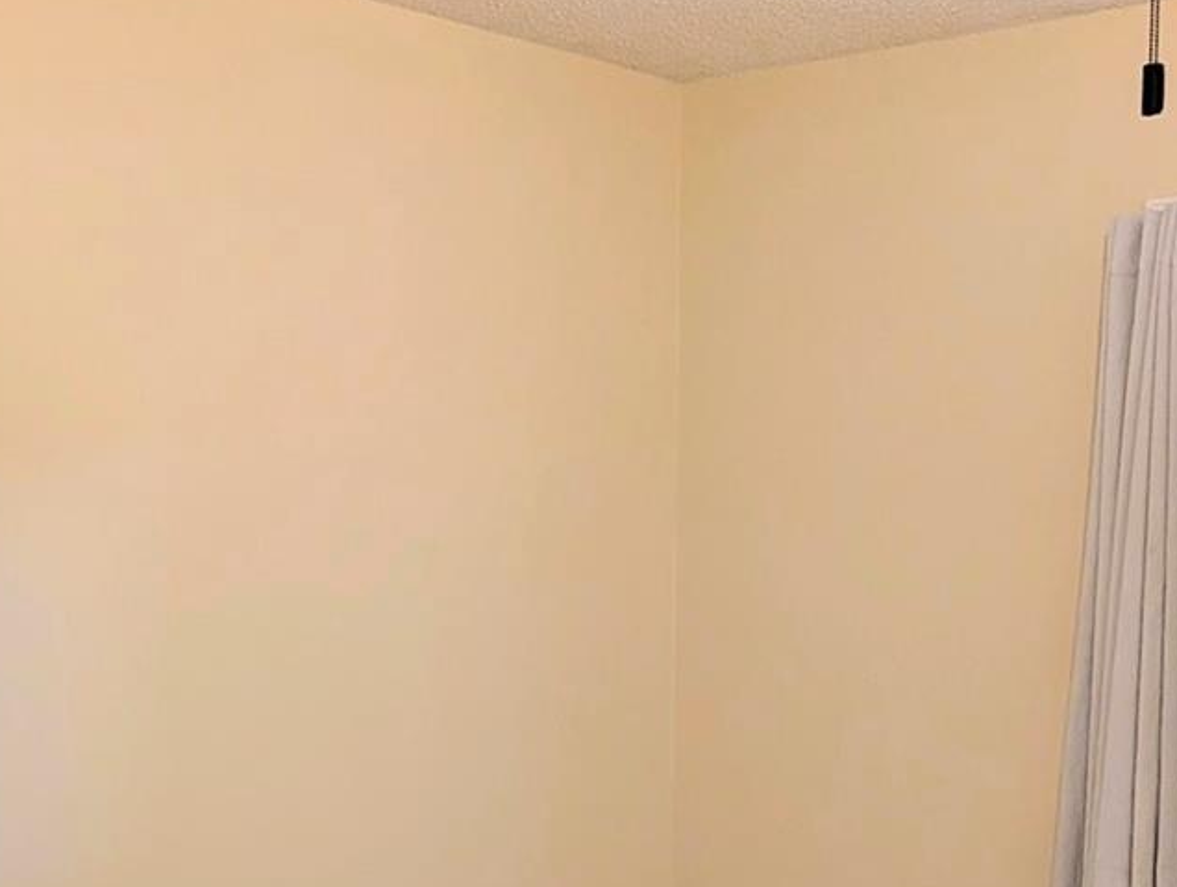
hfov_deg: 25.1
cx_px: 855
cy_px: 759
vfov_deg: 18.9
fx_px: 2622
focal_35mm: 77
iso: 24
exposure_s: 1/24
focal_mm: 6.9
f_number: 1.68
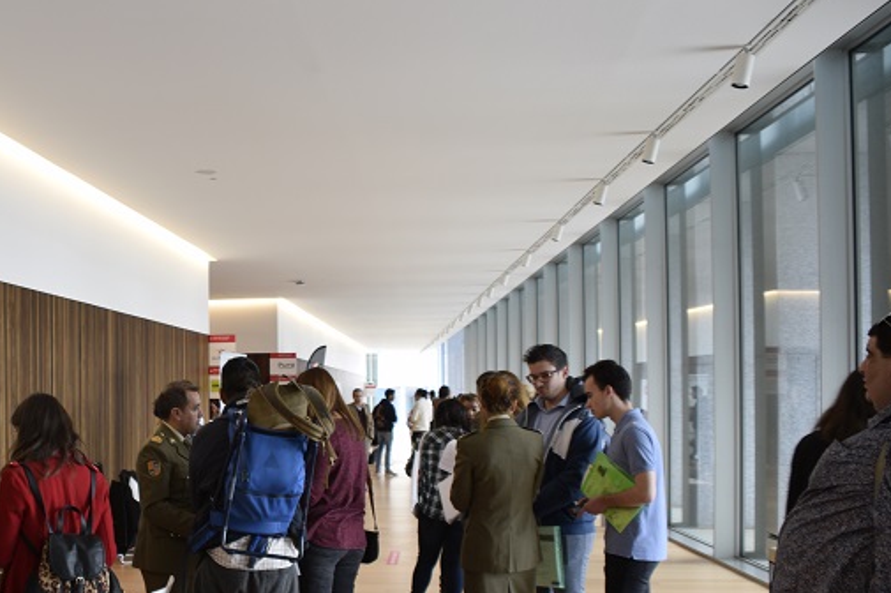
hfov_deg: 40.8
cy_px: 410
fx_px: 1138
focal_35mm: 46
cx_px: 162
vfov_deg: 28.9
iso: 100
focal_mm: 18
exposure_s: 1/30
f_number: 3.5
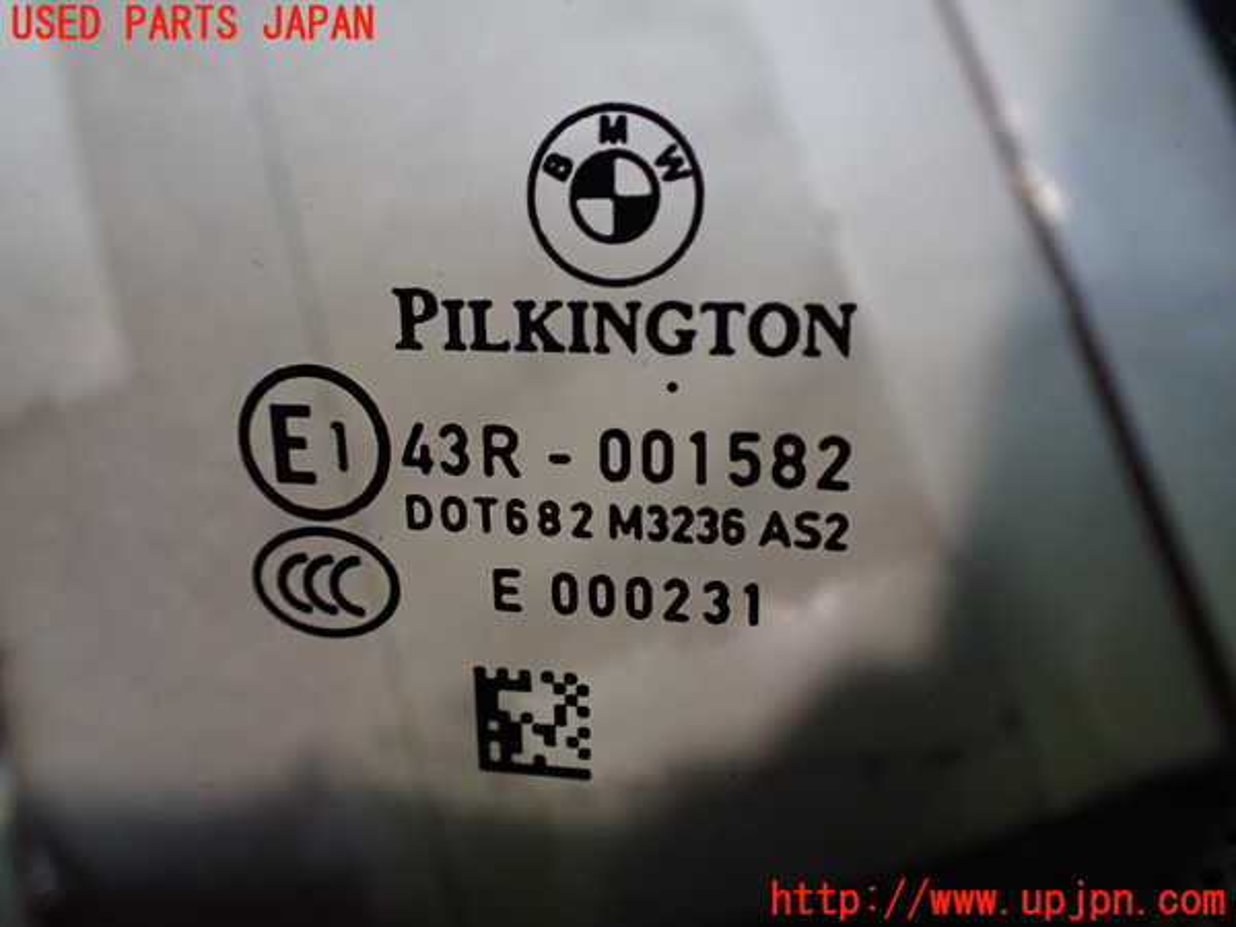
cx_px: 618
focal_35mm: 30
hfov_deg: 60.0
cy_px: 464
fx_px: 1071
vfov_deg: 46.8
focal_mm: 5.4
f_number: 2.3
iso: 400
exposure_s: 1/125
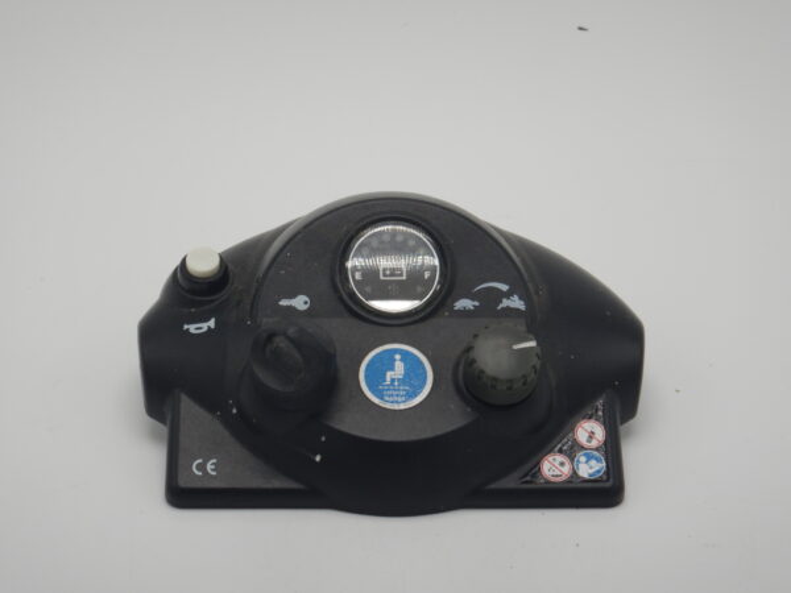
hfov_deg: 17.9
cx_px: 396
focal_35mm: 110
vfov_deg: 13.5
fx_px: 2514
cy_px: 296
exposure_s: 1/125
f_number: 4.8
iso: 125
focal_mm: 19.7
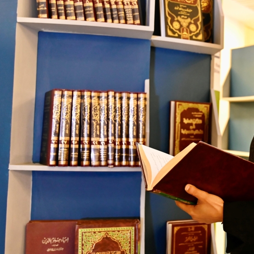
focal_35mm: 60
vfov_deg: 28.6
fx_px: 498
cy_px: 115
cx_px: 201
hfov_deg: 28.1
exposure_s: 1/80
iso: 3200
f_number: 4
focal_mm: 39
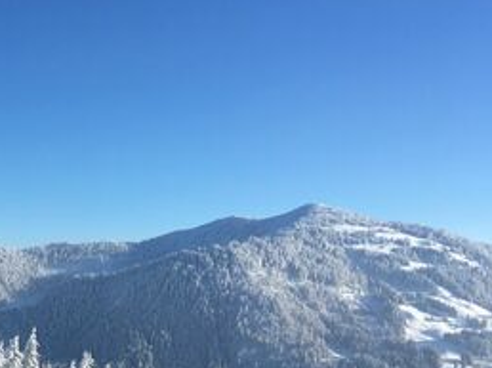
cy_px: 305
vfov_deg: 21.9
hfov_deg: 26.8
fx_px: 937
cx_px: -60
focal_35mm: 66
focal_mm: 4.15
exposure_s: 1/2137
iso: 25
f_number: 2.2
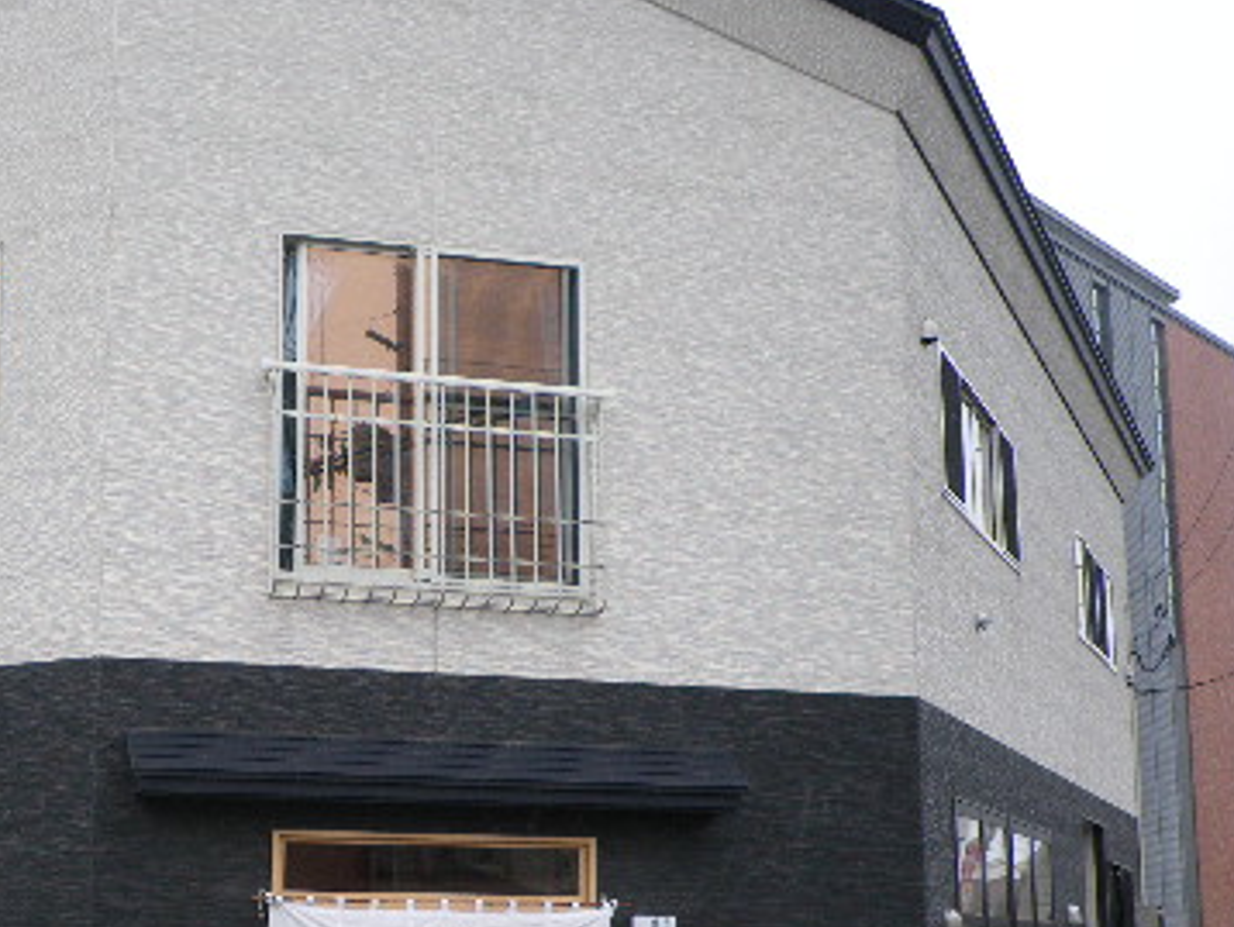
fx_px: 1784
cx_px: 307
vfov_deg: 28.7
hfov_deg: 37.2
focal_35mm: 50
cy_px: 700
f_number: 2.6
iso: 64
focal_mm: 4.9
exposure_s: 1/320
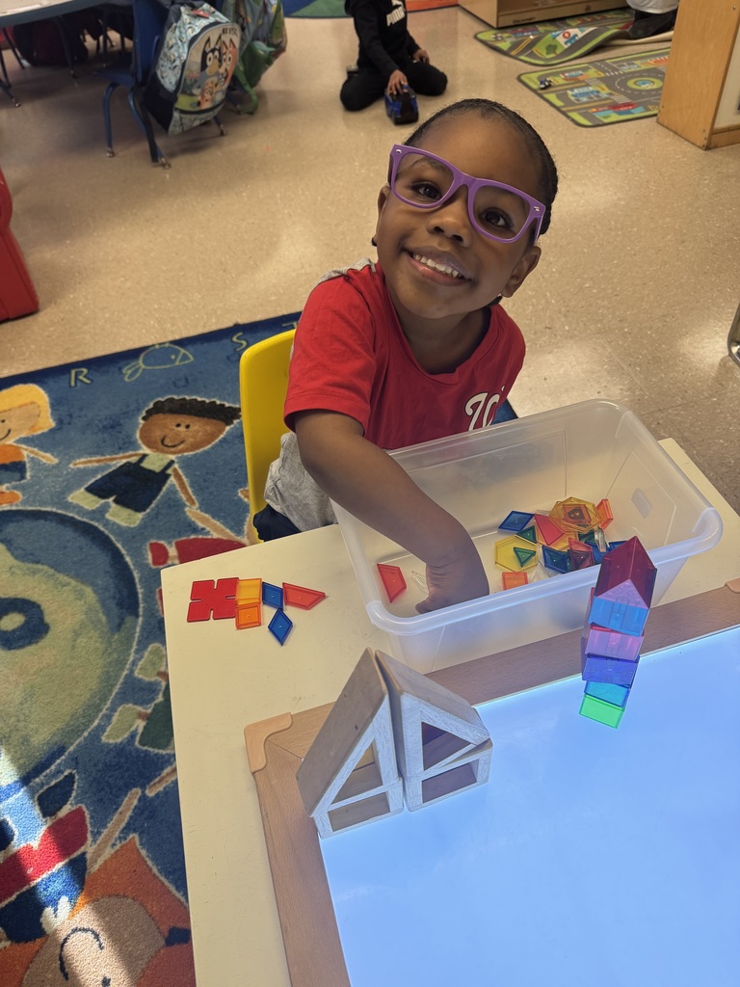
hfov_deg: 56.8
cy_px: 494
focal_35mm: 24
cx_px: 370
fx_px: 684
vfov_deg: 71.6
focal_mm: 6.76
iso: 125
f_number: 1.78
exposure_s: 1/120
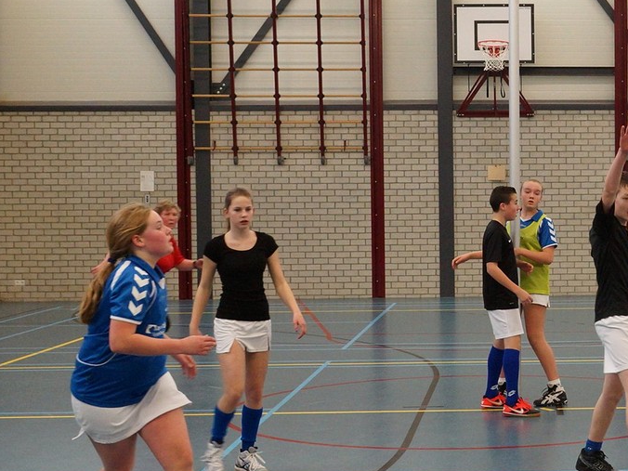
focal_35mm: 48
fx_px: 871
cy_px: 277
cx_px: 457
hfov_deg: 38.8
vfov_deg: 30.2
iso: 1250
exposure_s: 1/160
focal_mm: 22
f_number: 4.5
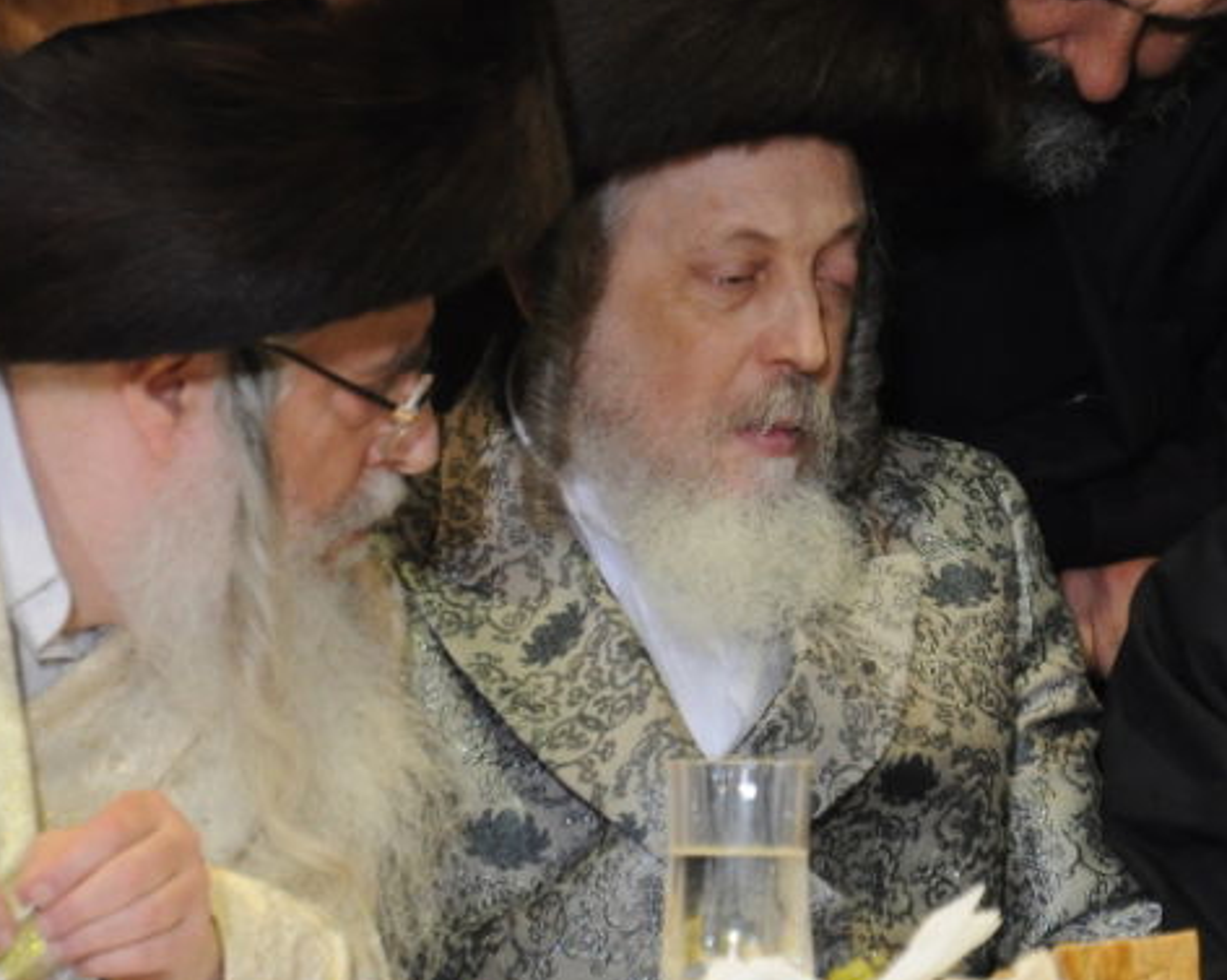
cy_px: 322
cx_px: 879
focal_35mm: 641
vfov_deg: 2.4
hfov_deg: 3.0
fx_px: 23263
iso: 1000
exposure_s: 1/100
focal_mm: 210
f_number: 5.6
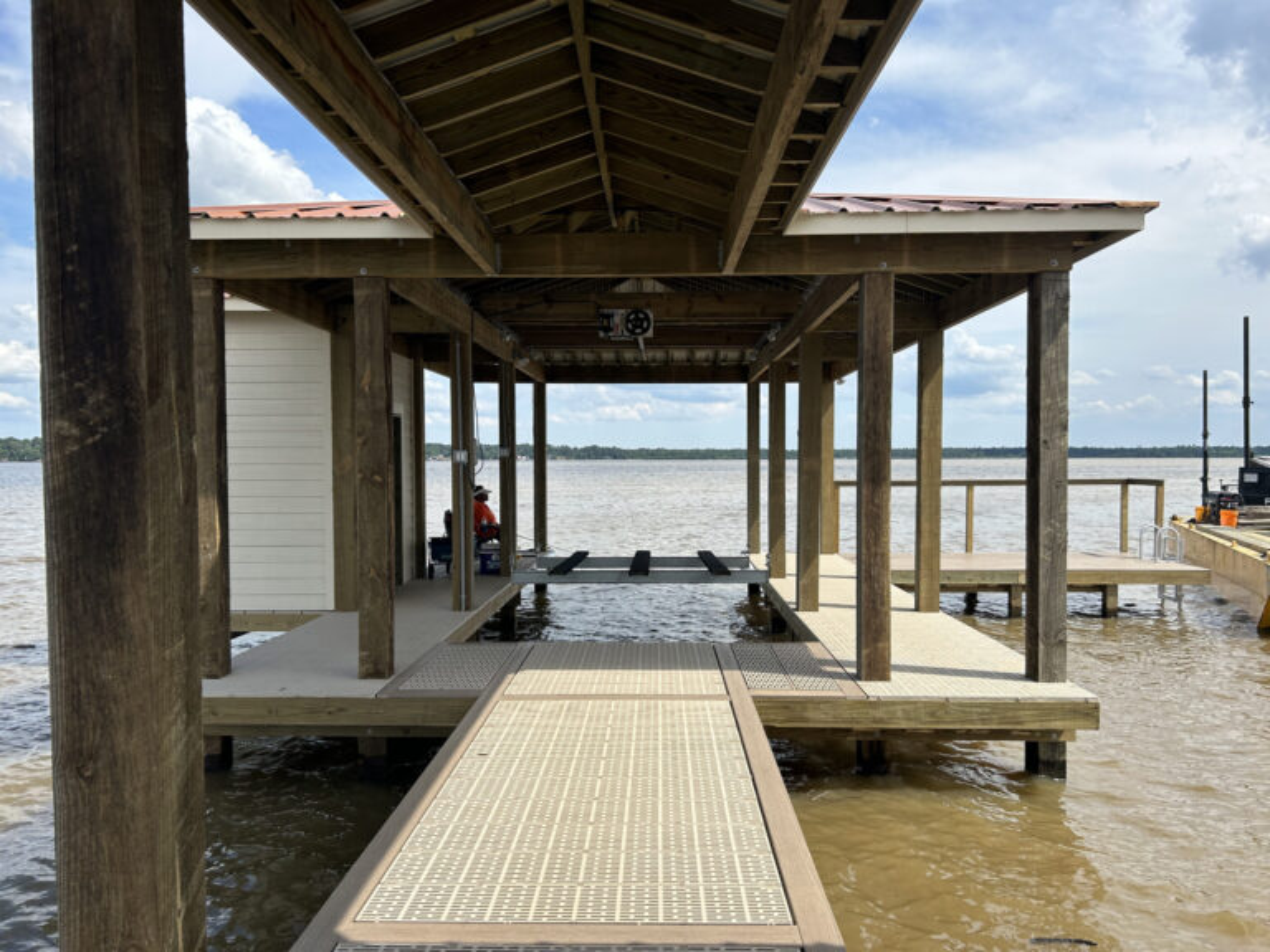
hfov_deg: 67.3
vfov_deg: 53.1
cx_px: 635
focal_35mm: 26
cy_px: 476
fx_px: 954
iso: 50
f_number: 1.5
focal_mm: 5.7
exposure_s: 1/4630
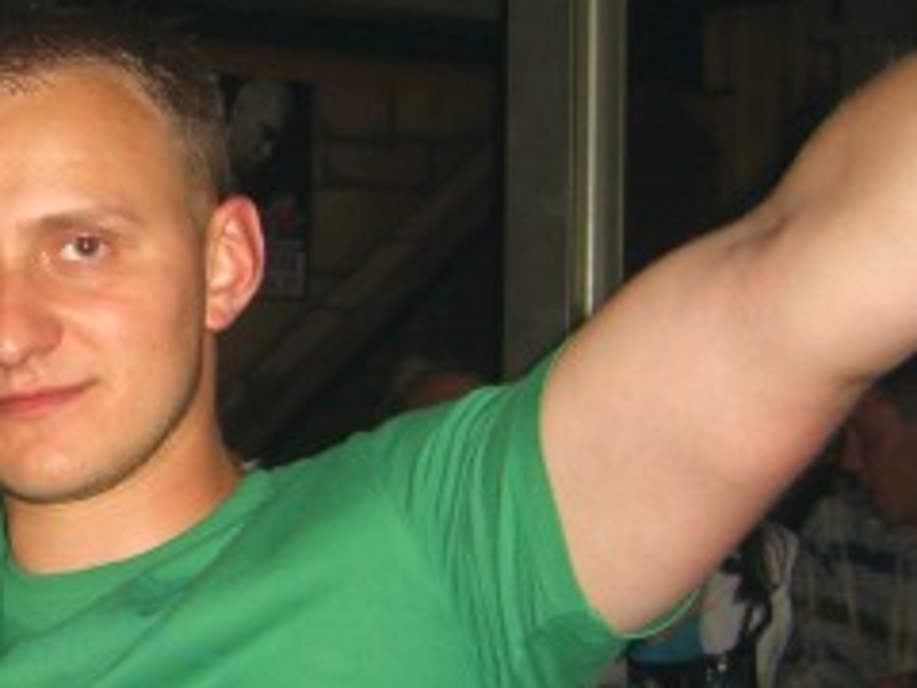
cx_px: -76
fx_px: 2517
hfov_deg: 19.8
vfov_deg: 15.5
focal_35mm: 95
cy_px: 527
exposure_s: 1/60
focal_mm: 7.9
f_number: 2.8
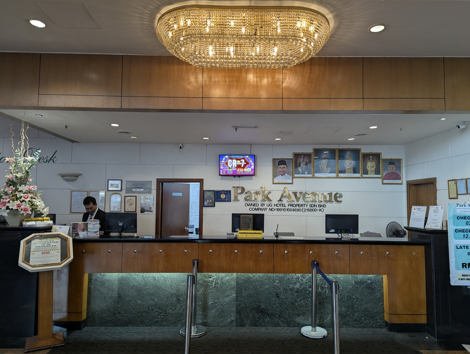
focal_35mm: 24
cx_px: 235
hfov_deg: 71.5
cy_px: 177
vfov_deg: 56.9
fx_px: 326
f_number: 1.85
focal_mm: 6.81
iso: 55
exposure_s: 1/33.3
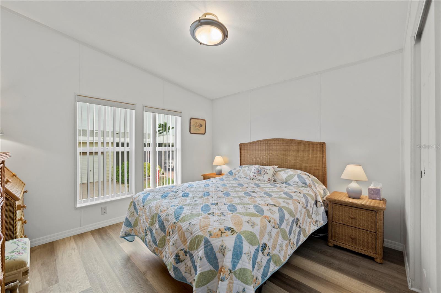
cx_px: 220
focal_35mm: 14
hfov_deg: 104.3
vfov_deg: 81.1
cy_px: 146
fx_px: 171
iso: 320
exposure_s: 1/5
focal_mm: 14
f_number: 9
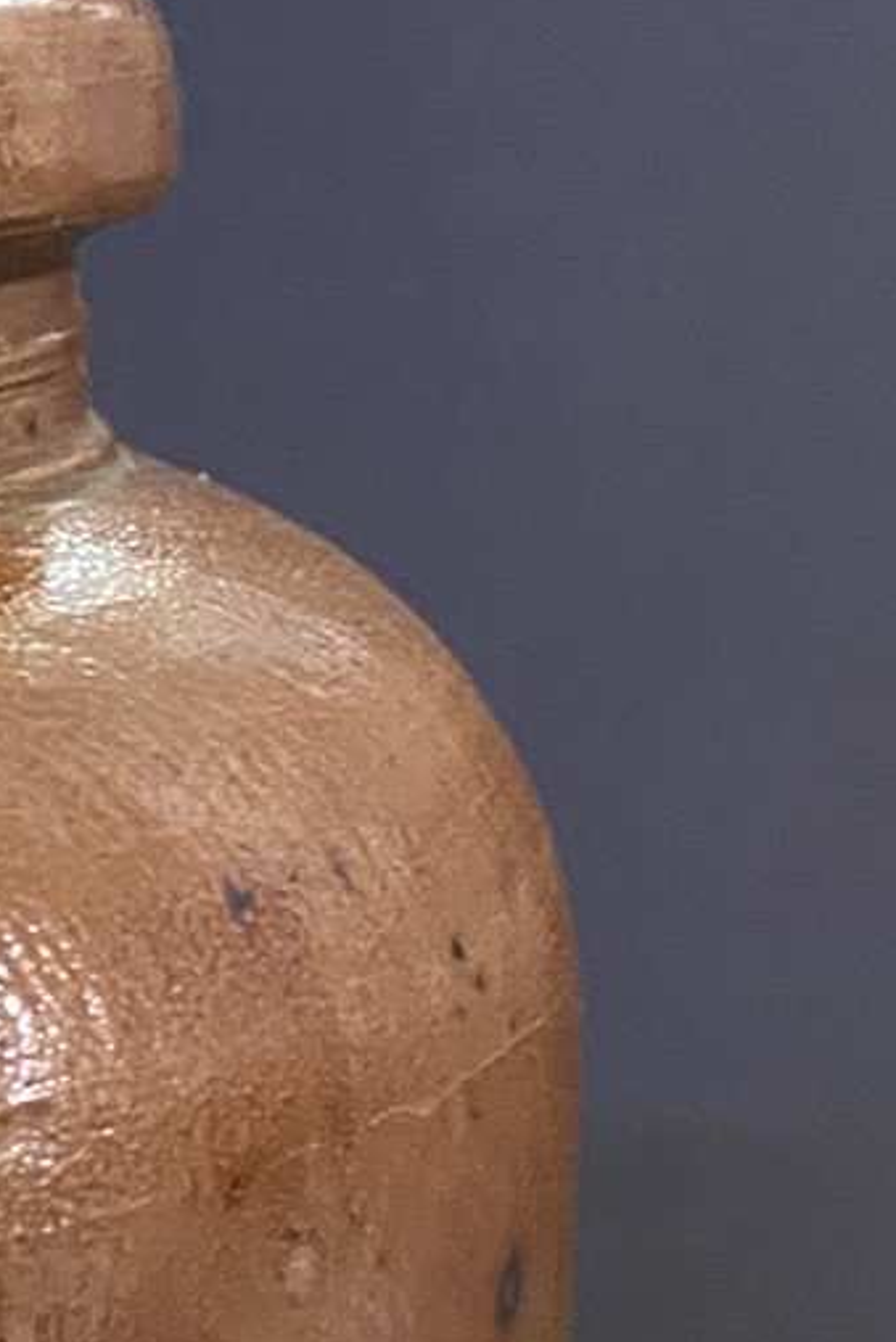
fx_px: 4066
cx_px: -394
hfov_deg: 12.1
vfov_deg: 17.3
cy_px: 1862
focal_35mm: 109
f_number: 1.8
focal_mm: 4.25
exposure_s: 1/25
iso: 640
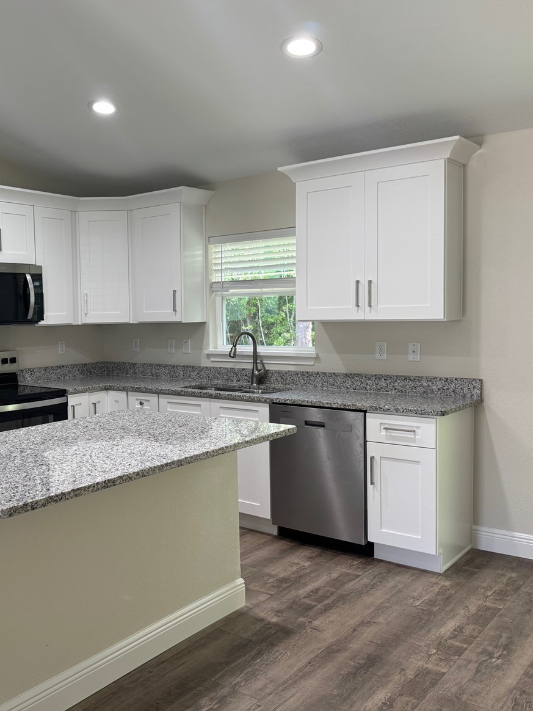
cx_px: 114
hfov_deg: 41.3
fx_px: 677
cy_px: 348
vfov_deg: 55.3
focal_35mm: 33
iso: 160
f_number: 1.78
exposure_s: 1/120
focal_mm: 6.76
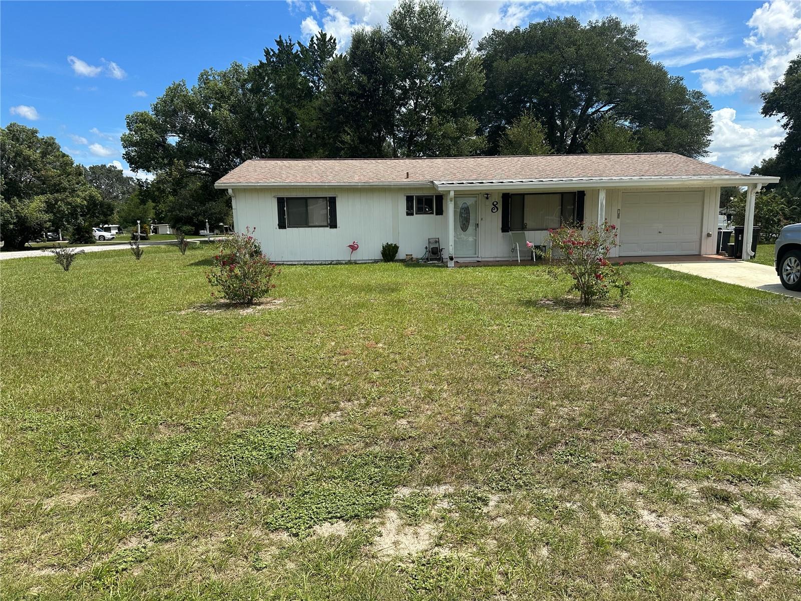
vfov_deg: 56.8
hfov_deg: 71.6
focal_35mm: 24
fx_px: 555
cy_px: 300
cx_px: 400
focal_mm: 6.86
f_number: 1.78
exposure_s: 1/4762
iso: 80
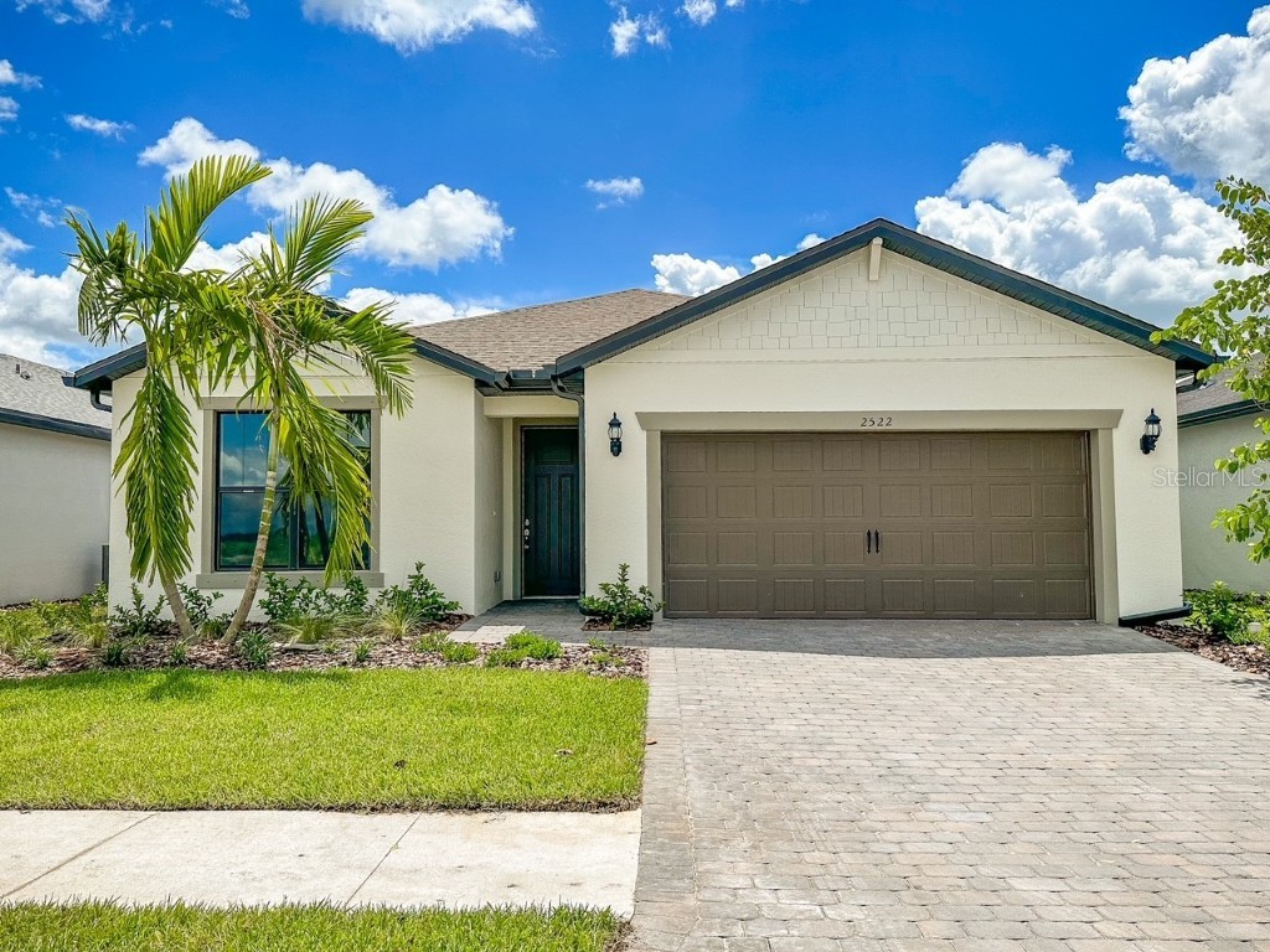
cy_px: 476
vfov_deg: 56.8
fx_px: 881
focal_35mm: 24
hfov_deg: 71.6
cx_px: 635
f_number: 1.8
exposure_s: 1/8900
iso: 80
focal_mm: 6.86
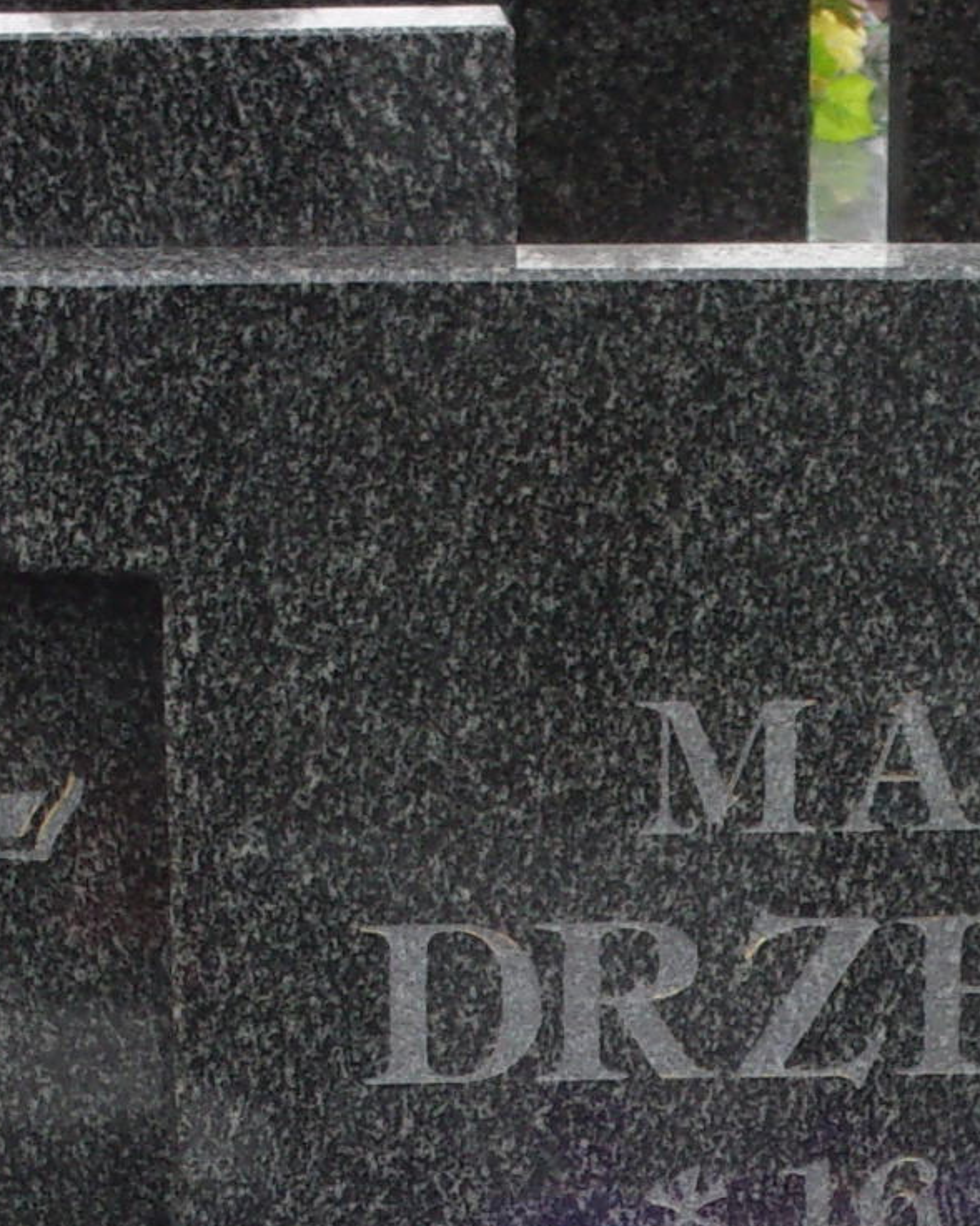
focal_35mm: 182
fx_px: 6603
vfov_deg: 10.4
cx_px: 1020
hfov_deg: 8.4
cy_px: 1497
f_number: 4.9
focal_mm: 9.5
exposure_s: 1/75
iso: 80
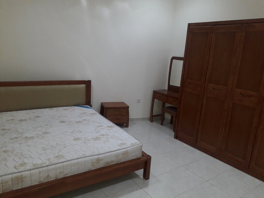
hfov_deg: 65.3
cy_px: 99
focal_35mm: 27
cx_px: 132
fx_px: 206
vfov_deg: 51.4
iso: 125
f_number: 1.9
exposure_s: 1/50
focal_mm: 3.6
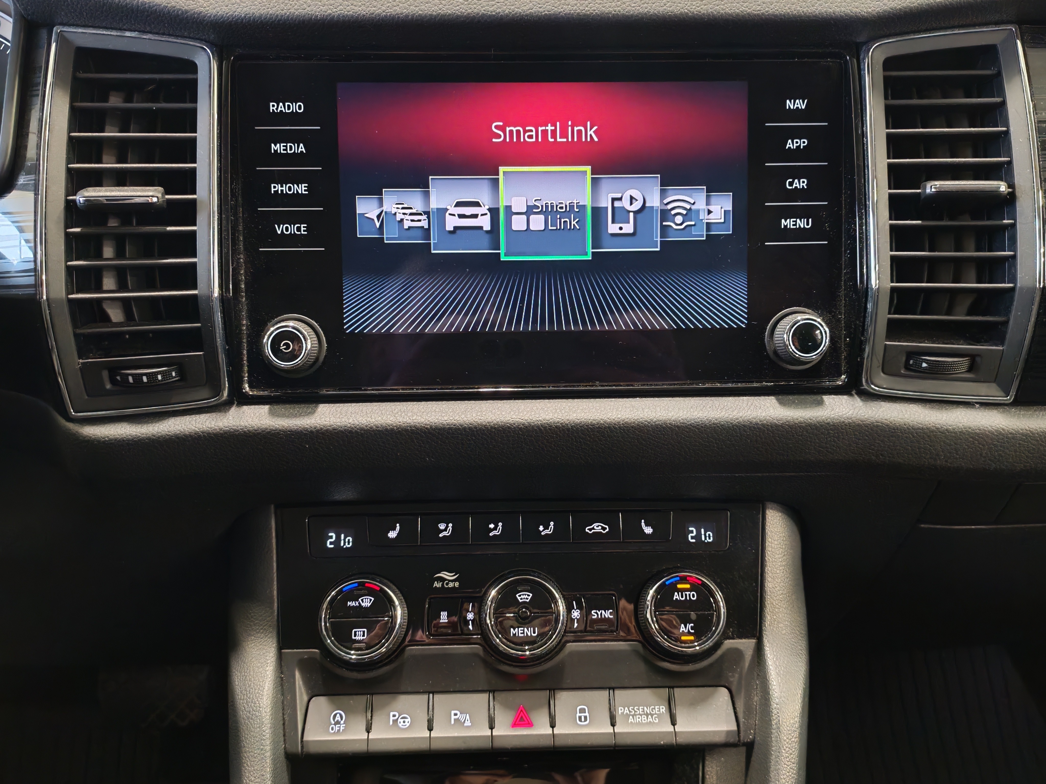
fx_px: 937
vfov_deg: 45.4
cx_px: 523
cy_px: 392
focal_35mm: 31
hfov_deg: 58.4
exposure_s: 1/33
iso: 2500
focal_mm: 6.12
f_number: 1.9
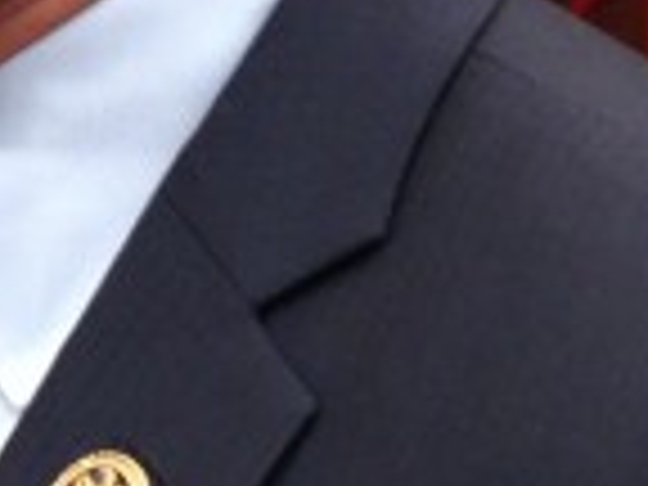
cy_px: 216
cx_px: -652
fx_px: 4380
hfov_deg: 8.1
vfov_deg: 6.4
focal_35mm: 234
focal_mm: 4.12
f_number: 2.4
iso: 80
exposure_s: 1/20
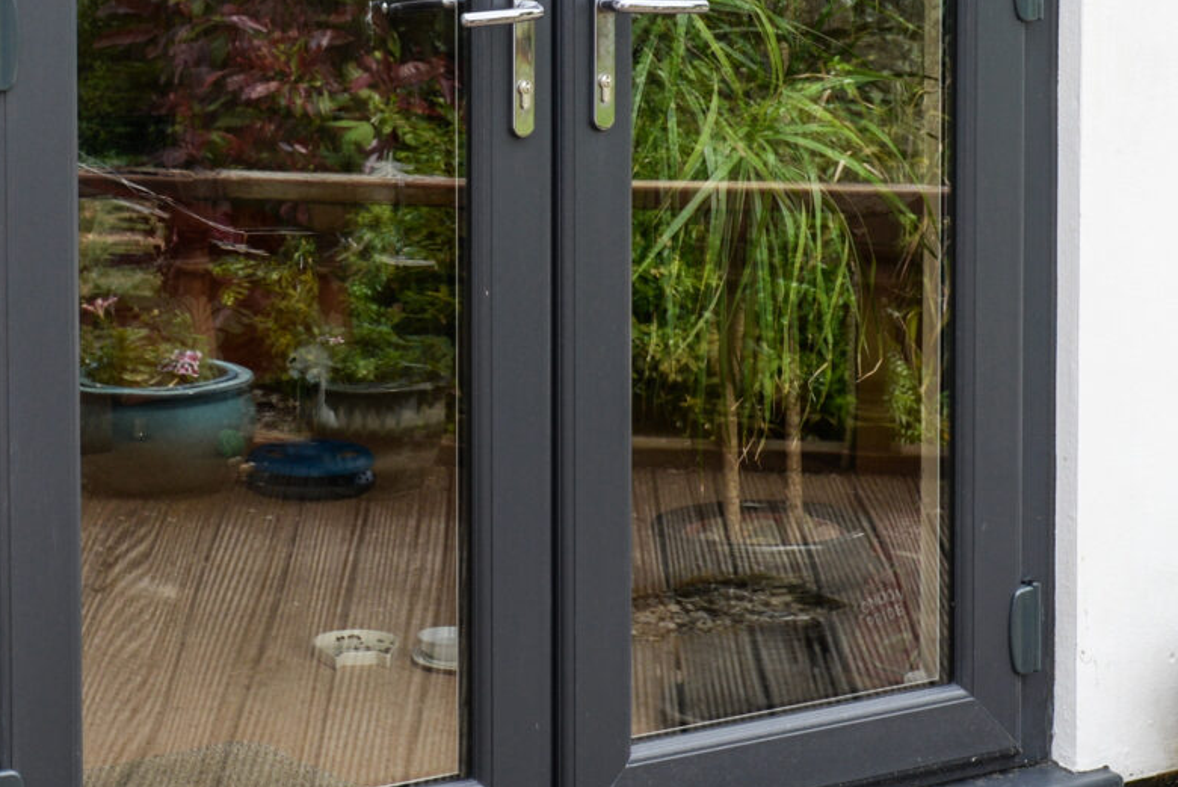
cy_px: -55
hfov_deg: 19.3
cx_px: 332
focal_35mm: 105
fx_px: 3438
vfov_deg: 12.8
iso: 200
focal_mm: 32
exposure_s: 1/125
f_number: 8
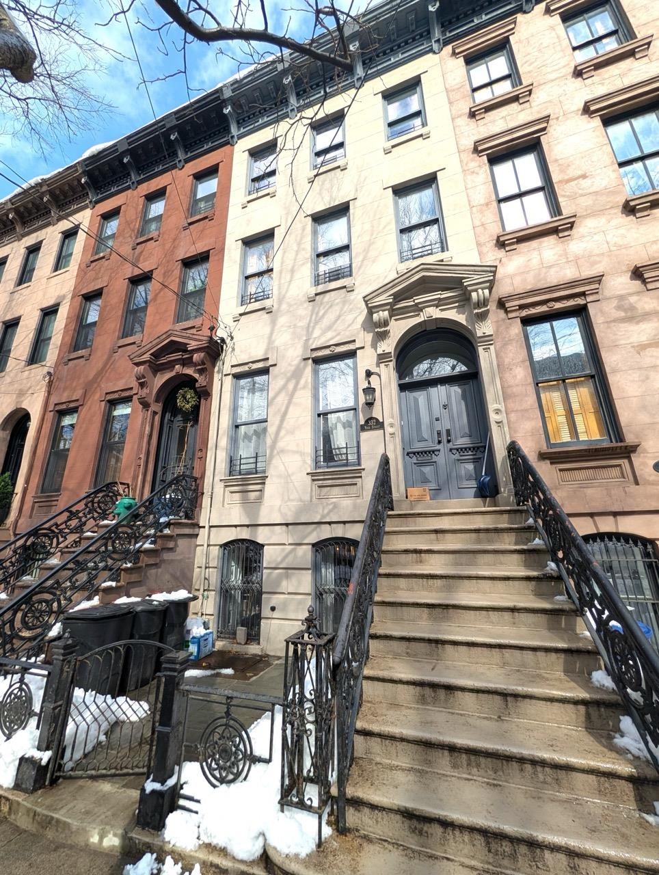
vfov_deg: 110.5
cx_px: 330
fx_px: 304
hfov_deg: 94.6
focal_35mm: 12
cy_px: 438
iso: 49
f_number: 1.7
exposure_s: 1/2545
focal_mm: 2.02
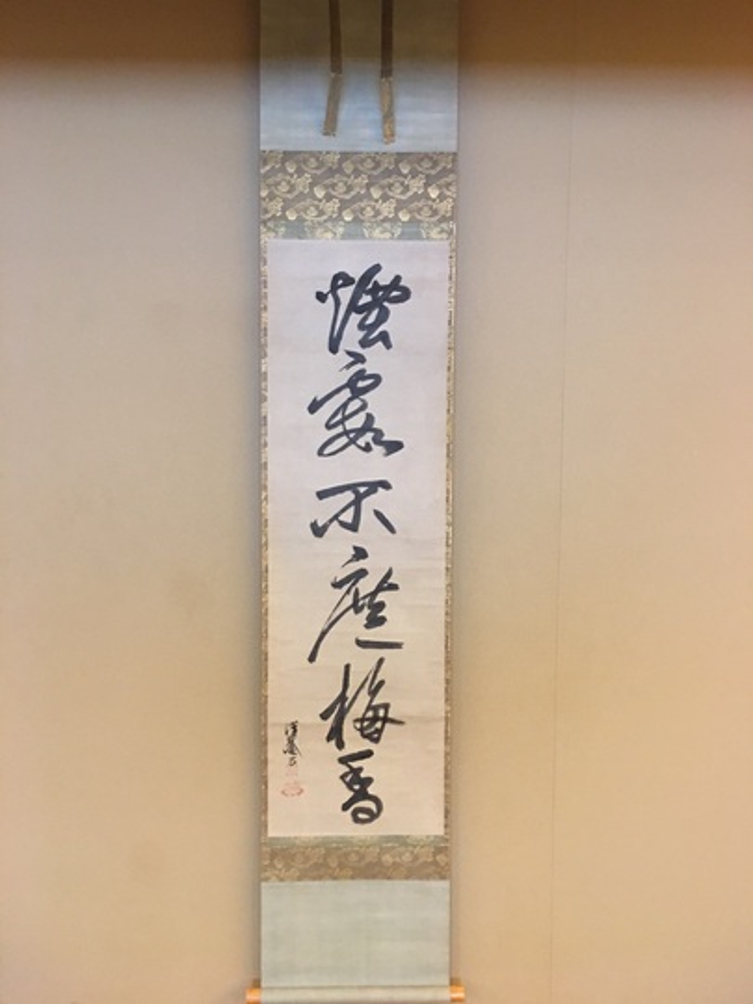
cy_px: 502
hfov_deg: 48.2
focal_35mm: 29
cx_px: 376
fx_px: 841
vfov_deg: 61.7
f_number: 2.2
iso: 64
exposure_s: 1/4
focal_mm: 4.15
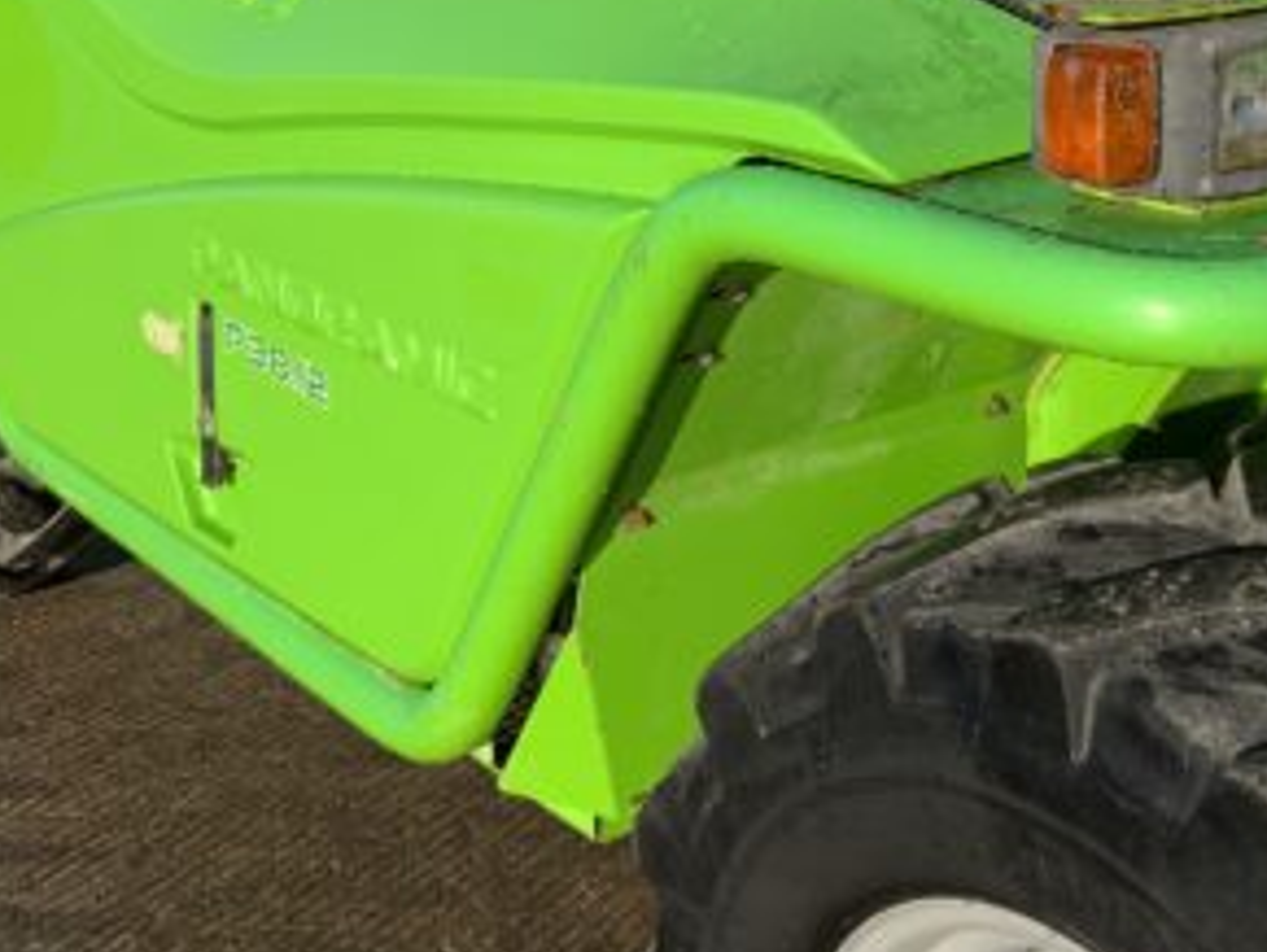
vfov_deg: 22.3
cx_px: 747
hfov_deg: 30.2
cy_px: 74
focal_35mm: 64
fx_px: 2344
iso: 16
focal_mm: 3
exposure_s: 1/1675
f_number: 1.8
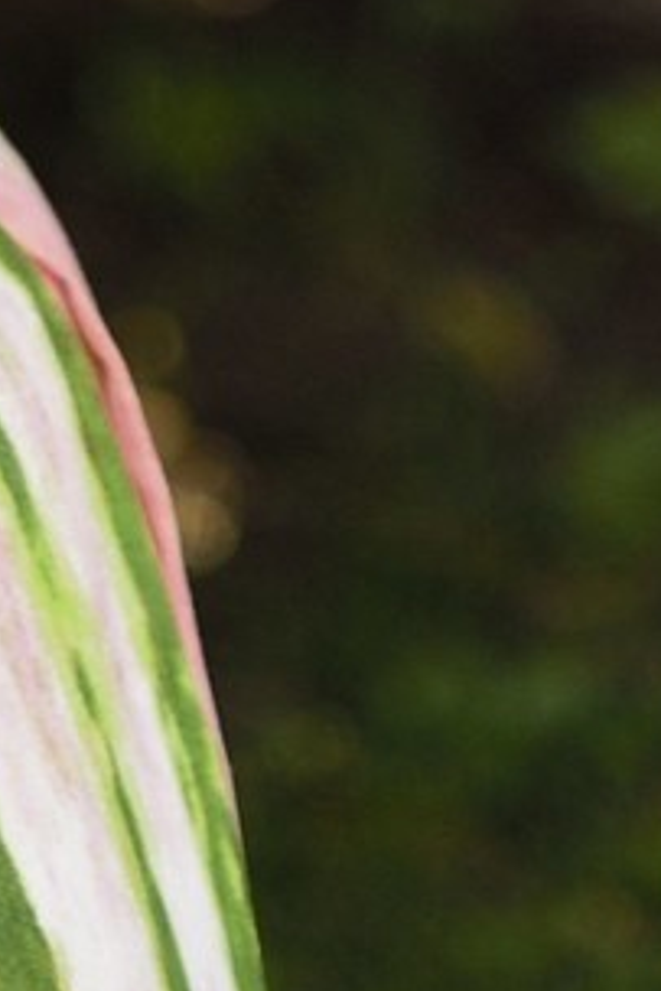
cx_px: -860
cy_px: -2416
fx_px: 10426
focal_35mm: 379
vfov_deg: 5.0
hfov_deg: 3.6
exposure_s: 1/200
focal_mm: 48
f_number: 2.8
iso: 200
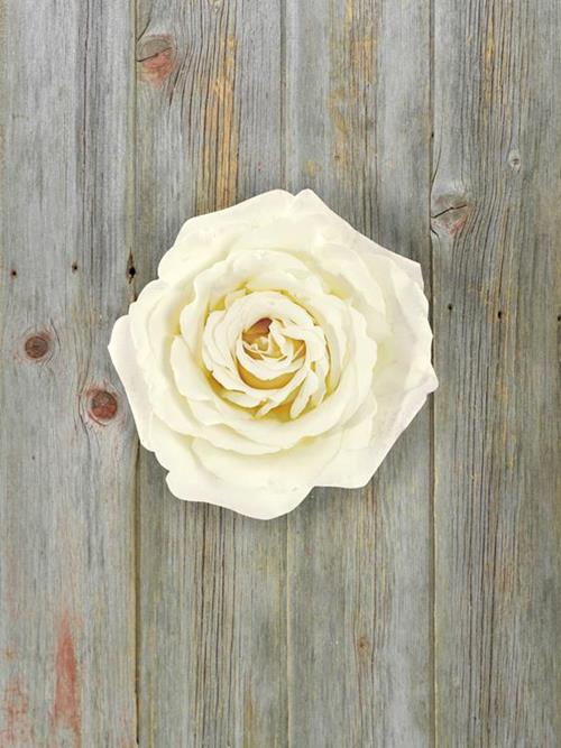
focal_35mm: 46
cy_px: 374
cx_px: 280
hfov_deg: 31.5
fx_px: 994
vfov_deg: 41.2
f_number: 4.2
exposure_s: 1/15
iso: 400
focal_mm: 8.1
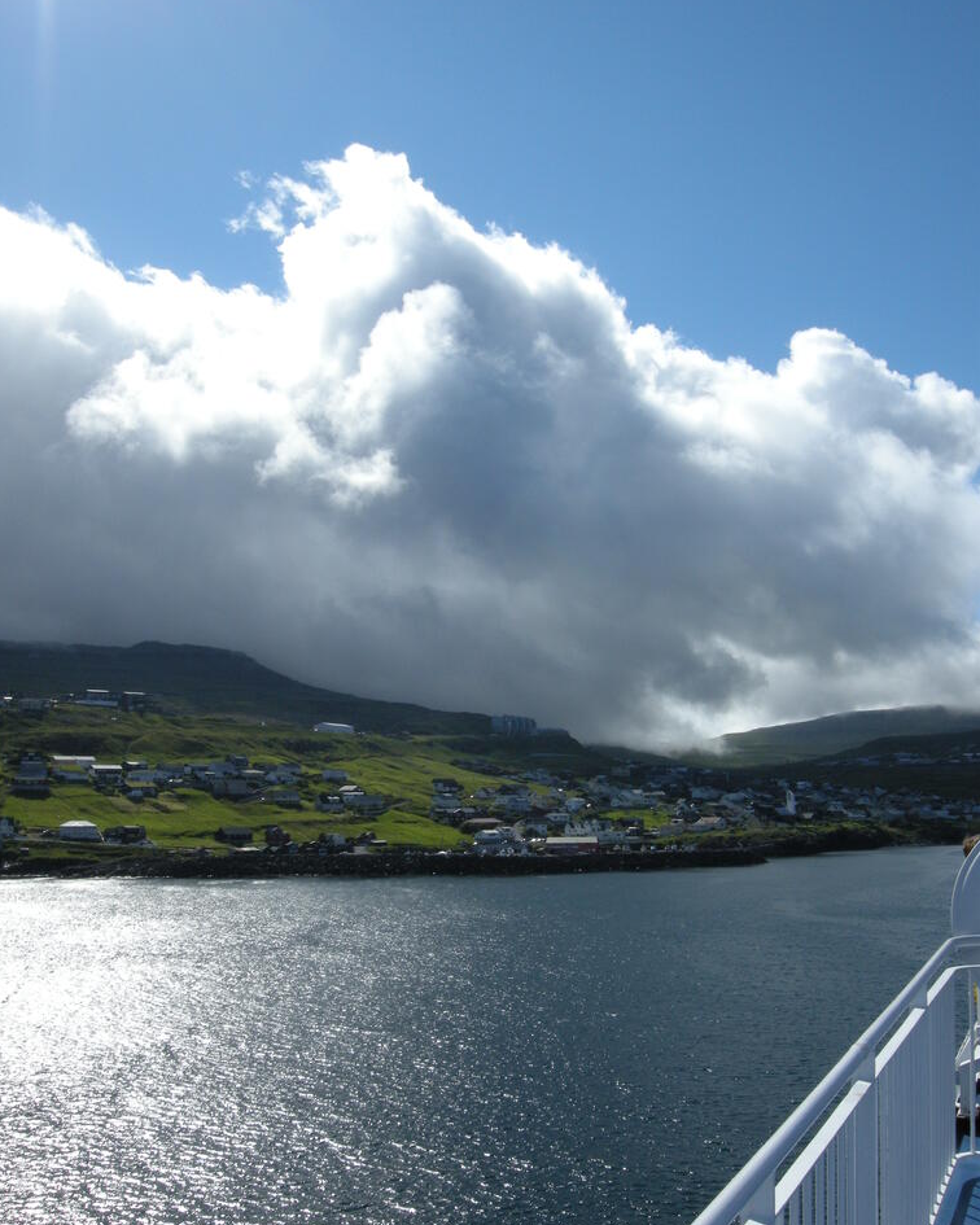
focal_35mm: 37
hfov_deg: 40.1
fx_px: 1341
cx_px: 485
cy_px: 649
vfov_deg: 49.1
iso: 100
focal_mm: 7.5
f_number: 7.6
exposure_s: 1/448
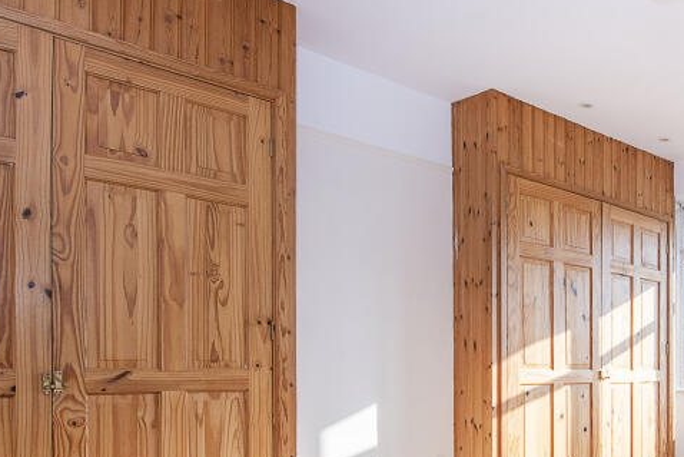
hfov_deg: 56.0
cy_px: 348
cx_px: 577
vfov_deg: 42.2
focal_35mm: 30
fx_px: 570
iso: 500
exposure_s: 1/200
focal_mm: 14
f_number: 11
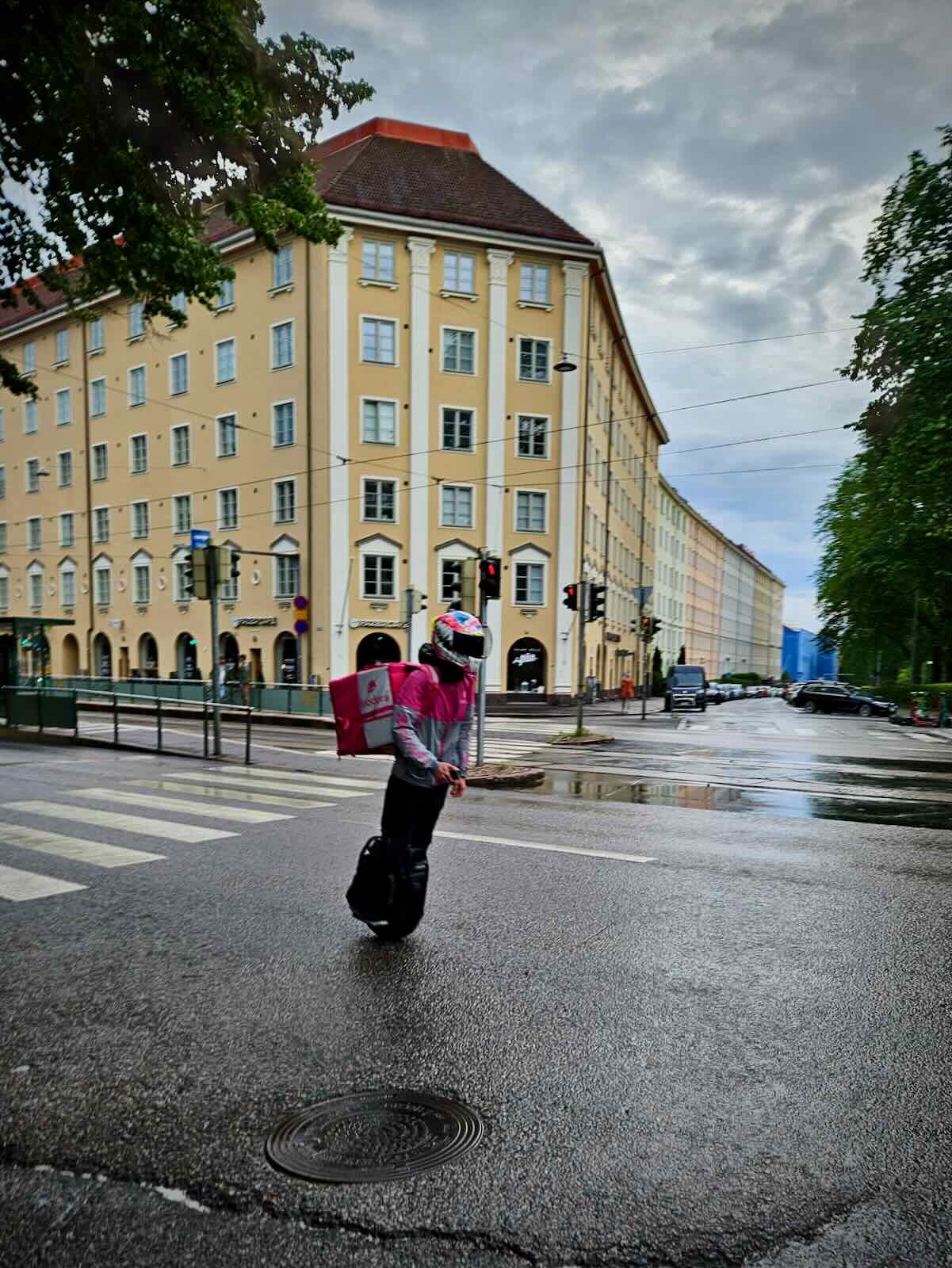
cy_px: 634
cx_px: 476
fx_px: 843
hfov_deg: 58.9
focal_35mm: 23
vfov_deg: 73.9
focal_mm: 5.4
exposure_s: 1/221
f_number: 1.8
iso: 25
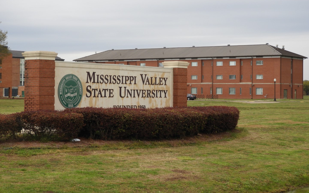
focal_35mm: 85
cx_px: 154
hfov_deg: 24.4
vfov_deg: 15.4
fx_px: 716
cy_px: 83
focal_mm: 14.3
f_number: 4.5
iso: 100
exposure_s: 1/160
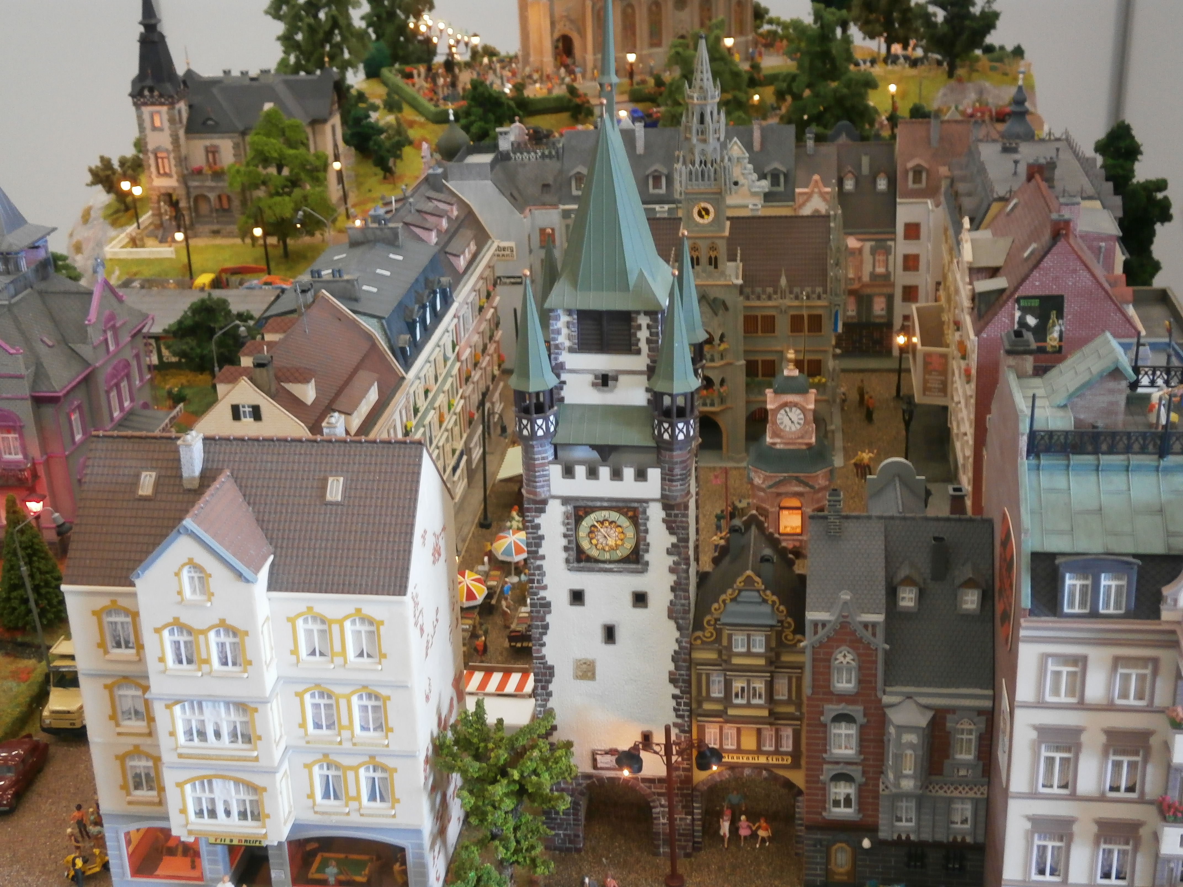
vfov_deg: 30.9
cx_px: 592
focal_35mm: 47
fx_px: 1606
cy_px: 444
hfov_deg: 40.4
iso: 200
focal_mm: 8.3
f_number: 3.4
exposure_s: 1/10
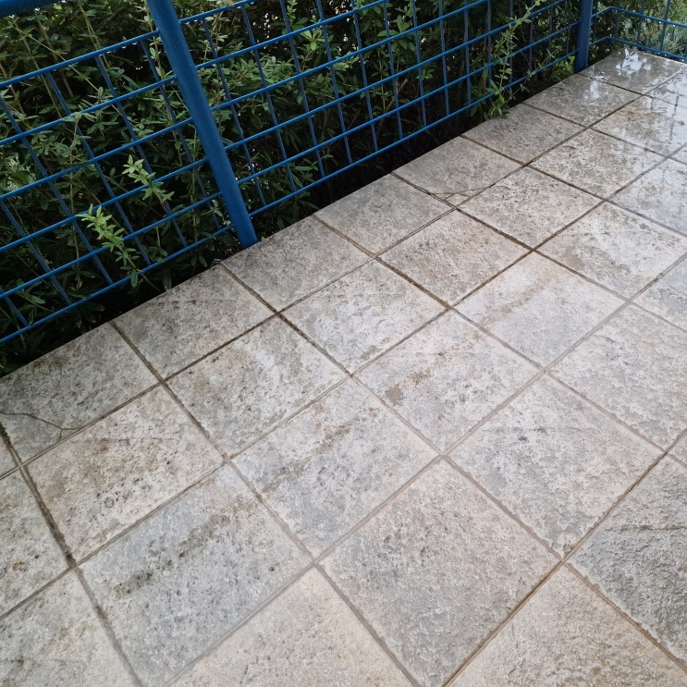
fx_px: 629
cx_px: 464
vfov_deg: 57.3
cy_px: 344
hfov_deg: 56.0
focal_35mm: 28
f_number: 1.8
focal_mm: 6.4
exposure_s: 1/100
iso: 125
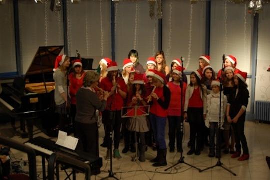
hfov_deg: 29.2
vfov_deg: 19.7
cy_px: 90
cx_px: 135
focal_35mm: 69
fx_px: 517
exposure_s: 1/60
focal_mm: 46
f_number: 5.3
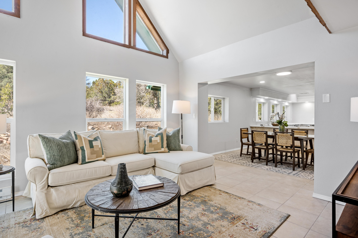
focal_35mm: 18
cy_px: 119
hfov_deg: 88.5
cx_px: 179
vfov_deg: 65.9
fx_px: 184
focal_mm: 18.5
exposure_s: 1/15
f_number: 11
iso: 400
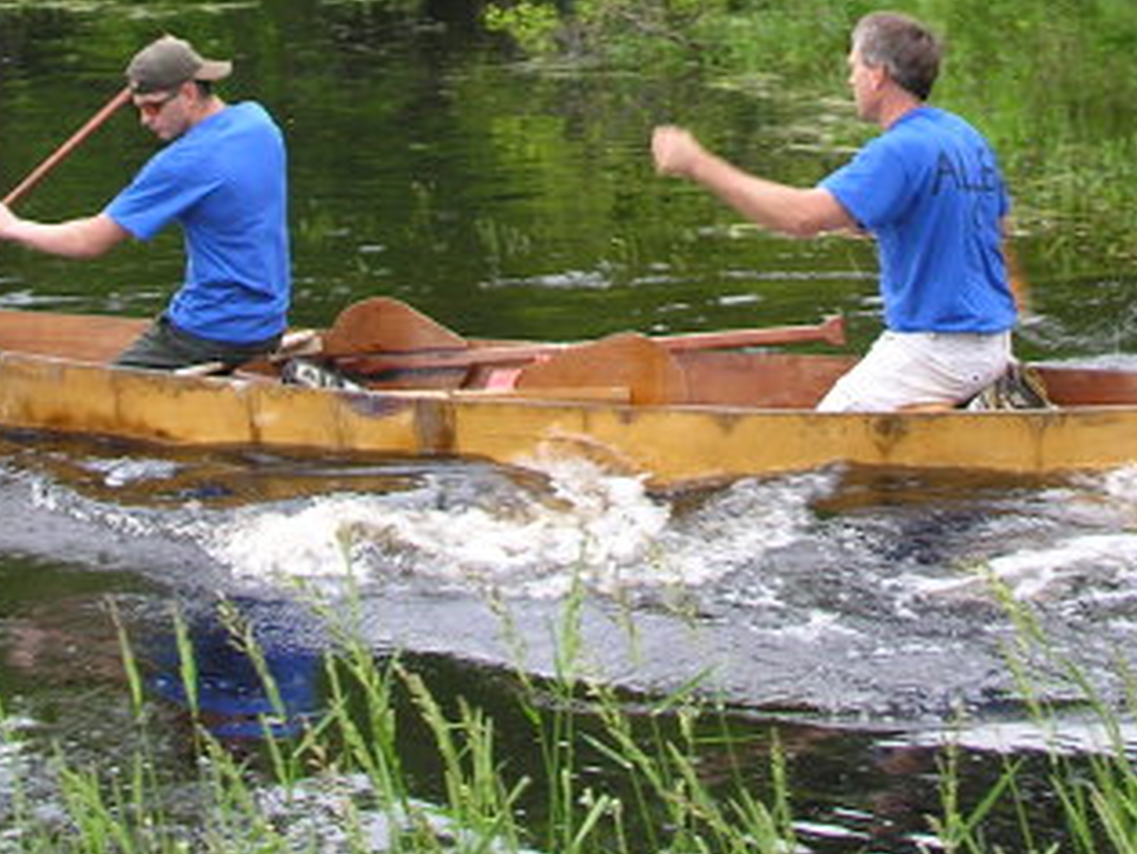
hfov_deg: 20.0
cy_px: 116
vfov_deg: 15.0
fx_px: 3221
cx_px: 670
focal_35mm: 98
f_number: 2.8
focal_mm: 8.9
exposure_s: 1/125
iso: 50
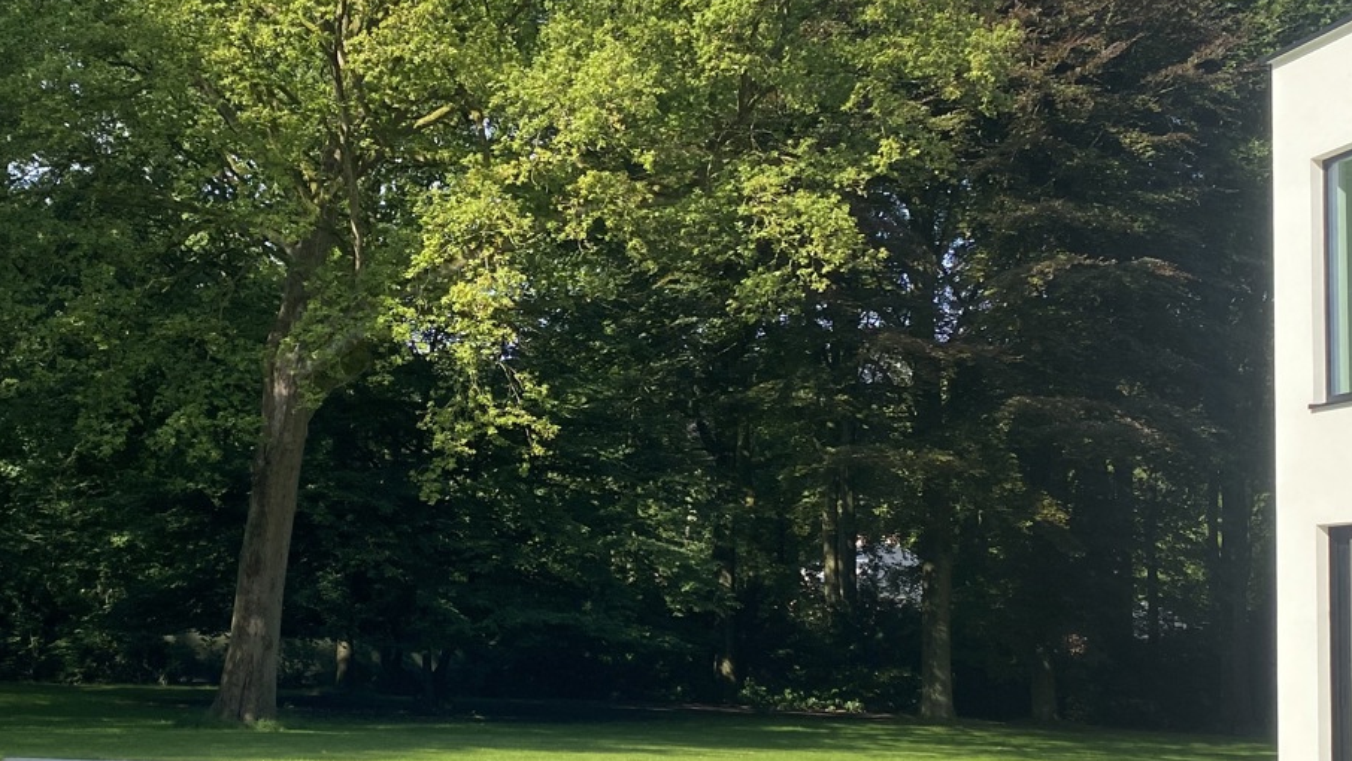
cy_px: 422
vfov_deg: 24.0
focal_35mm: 50
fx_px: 1793
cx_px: 475
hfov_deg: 40.9
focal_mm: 4.25
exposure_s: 1/1395
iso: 32
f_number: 1.8
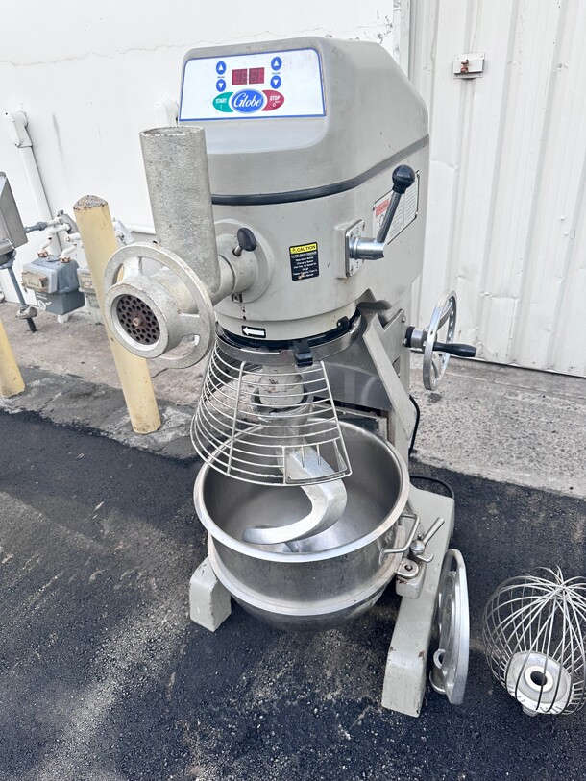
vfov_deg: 71.6
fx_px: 542
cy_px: 390
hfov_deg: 56.8
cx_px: 293
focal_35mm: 24
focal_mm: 6.86
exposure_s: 1/121
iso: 160
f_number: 1.78
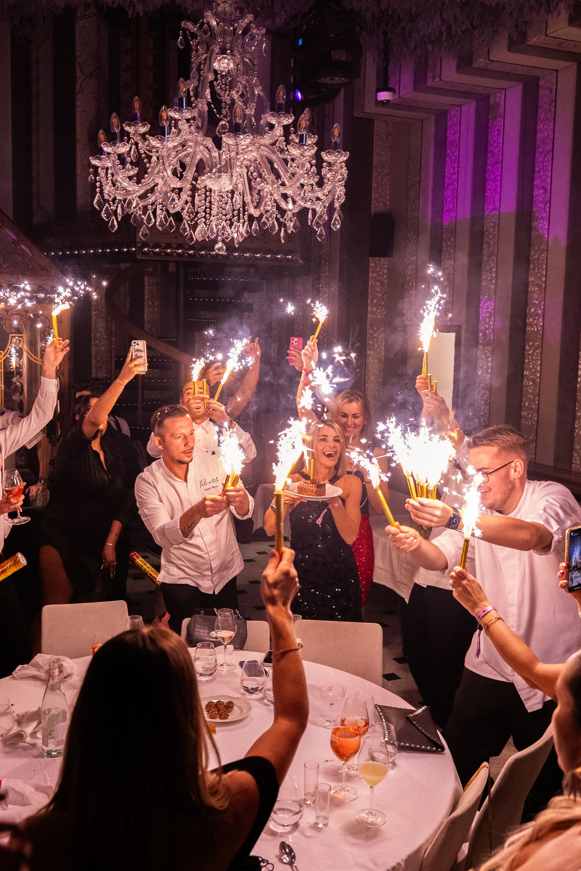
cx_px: 264
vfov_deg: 51.9
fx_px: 896
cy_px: 437
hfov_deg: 35.9
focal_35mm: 37
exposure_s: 1/160
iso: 4000
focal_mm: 24
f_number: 4
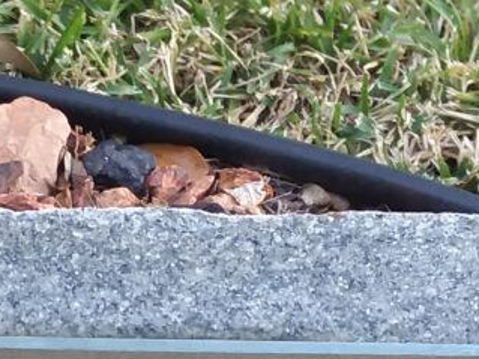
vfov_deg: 15.0
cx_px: 137
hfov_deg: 21.0
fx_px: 1286
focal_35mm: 93
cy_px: 503
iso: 125
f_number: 1.9
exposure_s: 1/33
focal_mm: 2.47
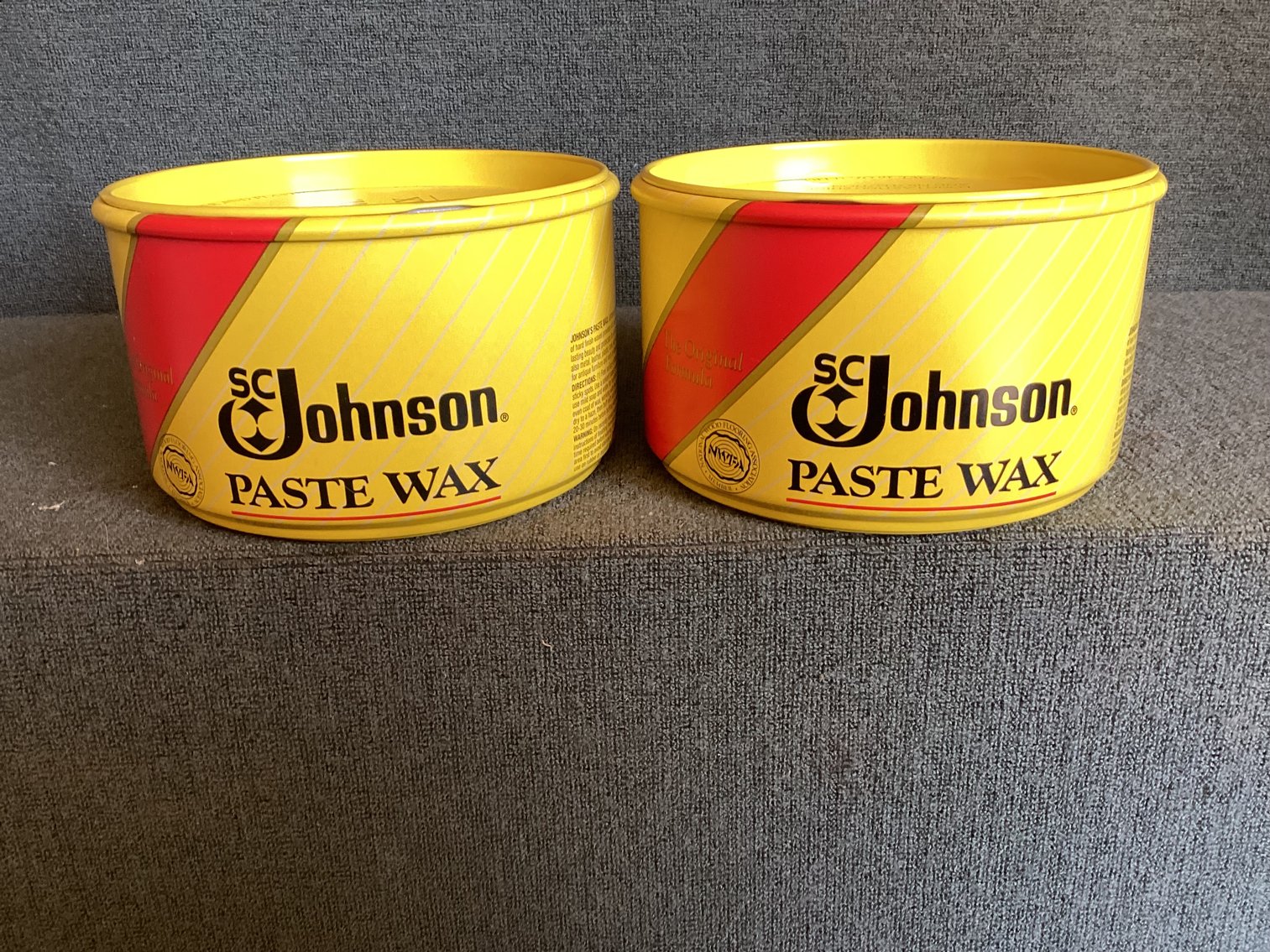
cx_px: 635
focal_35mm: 31
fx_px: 1137
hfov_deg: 58.3
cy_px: 476
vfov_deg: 45.4
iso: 100
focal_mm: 3.3
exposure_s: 1/50
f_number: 2.4
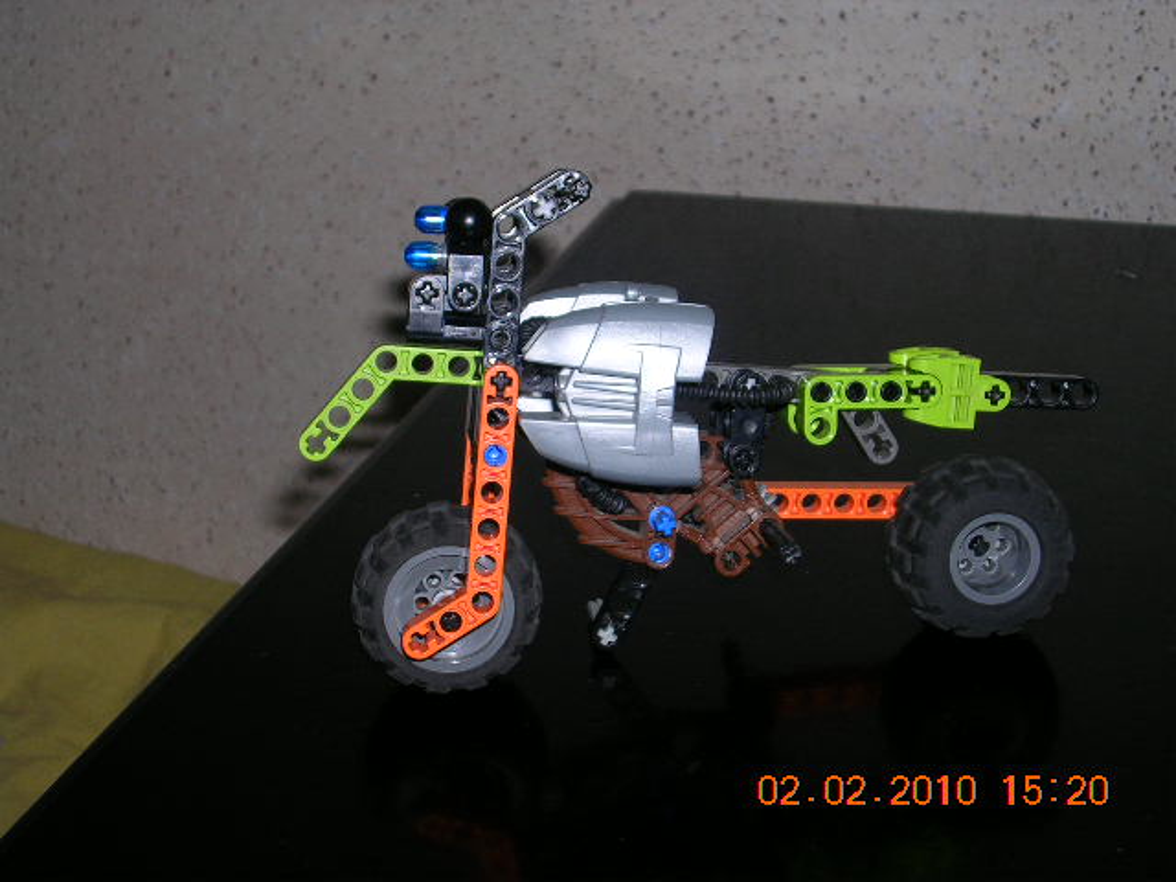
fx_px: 2038
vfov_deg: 24.4
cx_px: 588
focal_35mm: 60
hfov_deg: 32.2
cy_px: 441
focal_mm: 9.1
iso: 50
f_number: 3.4
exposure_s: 1/60.1
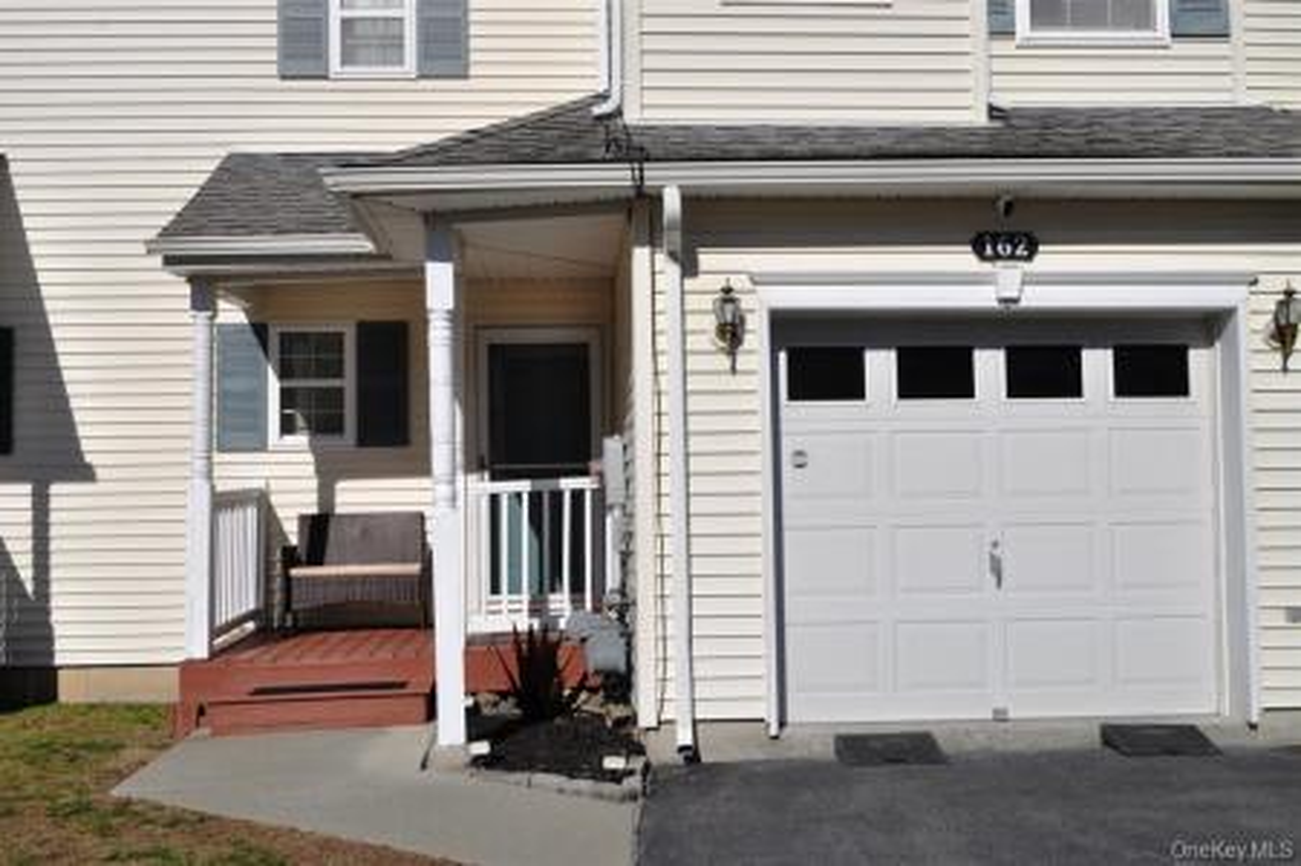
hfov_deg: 53.2
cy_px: 433
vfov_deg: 36.8
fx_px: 1300
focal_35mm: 36
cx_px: 650
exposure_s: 1/640
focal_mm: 24
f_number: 13
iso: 200
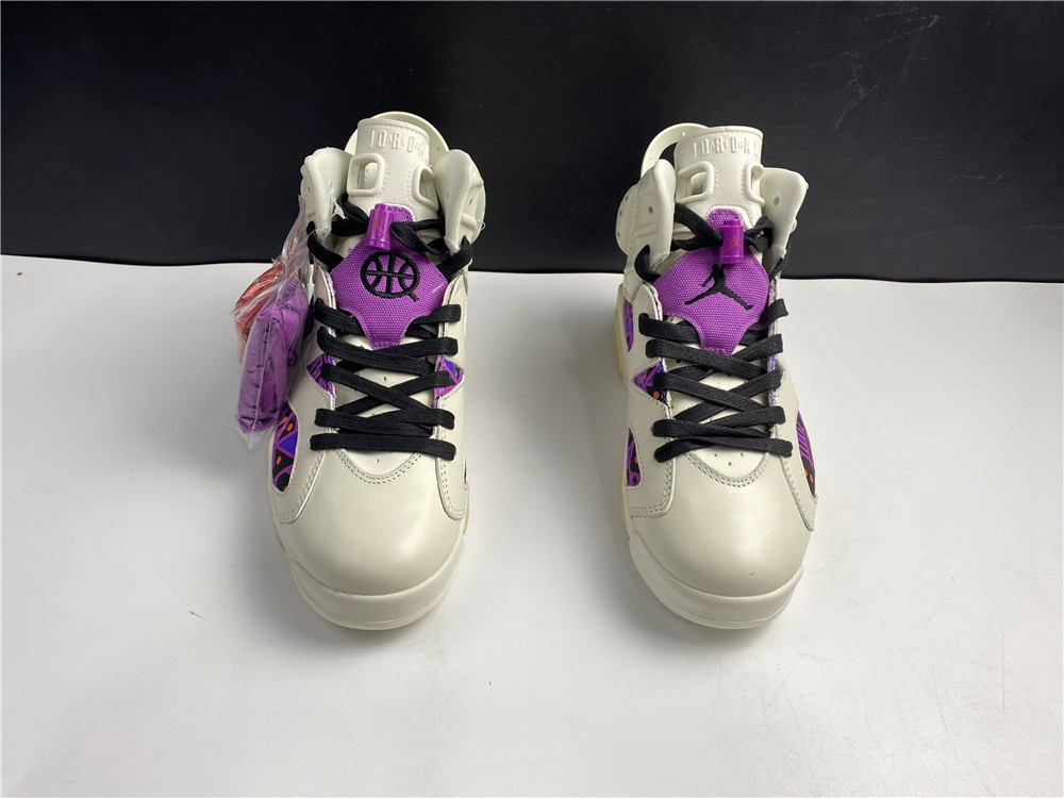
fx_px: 799
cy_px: 399
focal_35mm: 26
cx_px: 532
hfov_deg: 67.3
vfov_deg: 53.1
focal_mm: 4.25
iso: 32
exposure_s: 1/100
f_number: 1.8
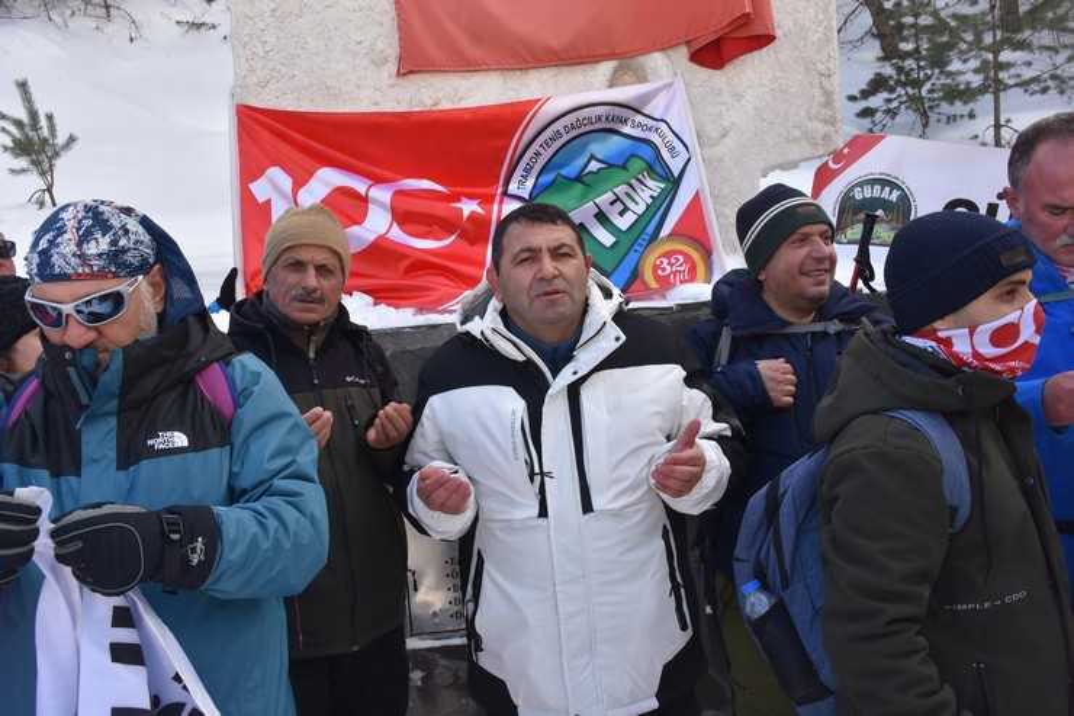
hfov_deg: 57.2
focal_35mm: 33
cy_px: 358
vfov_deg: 40.0
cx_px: 537
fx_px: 984
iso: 640
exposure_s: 1/500
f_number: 8
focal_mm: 22
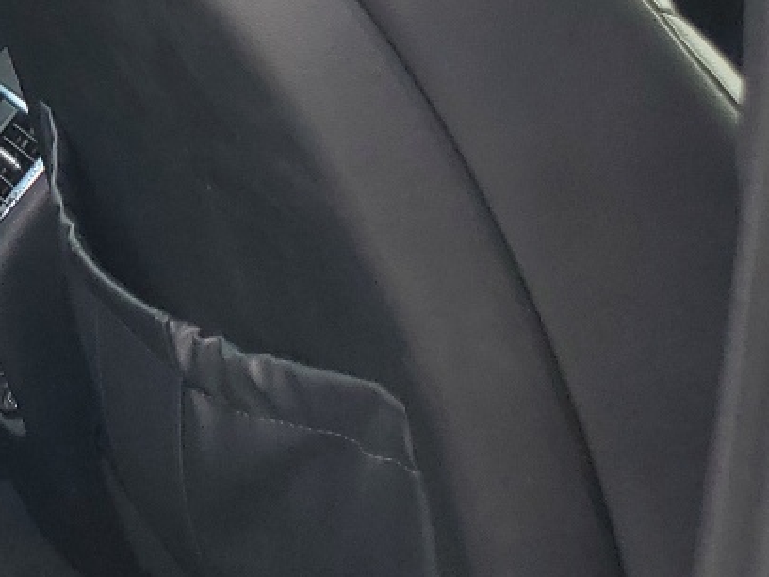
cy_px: 0
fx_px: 2266
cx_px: -579
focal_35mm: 102
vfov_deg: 14.3
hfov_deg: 16.4
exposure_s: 1/294
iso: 50
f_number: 1.5
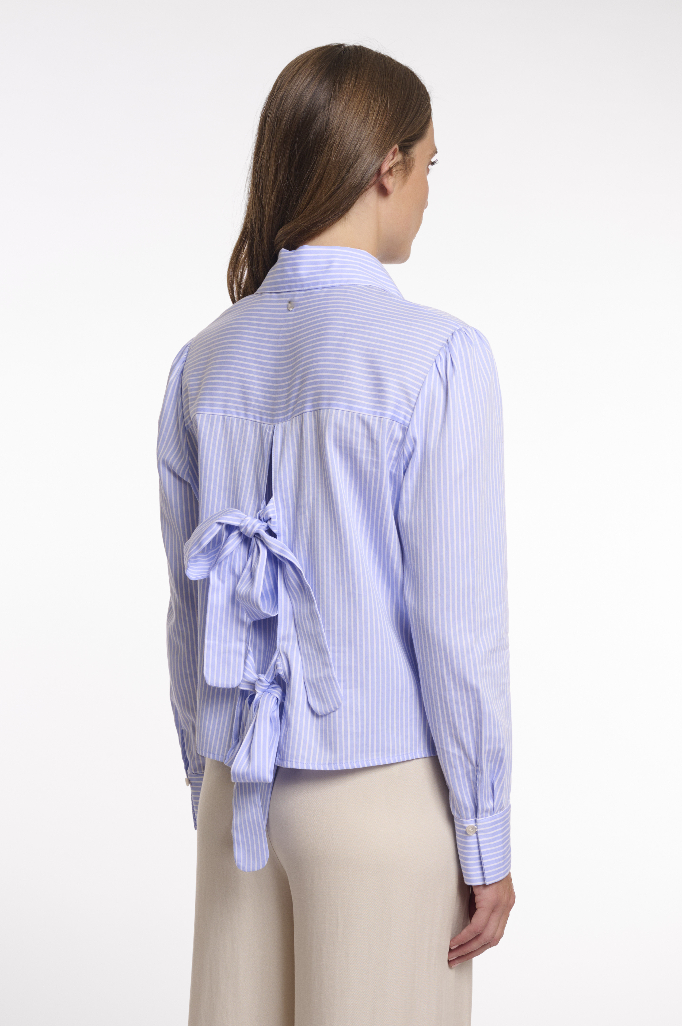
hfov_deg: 21.9
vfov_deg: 32.4
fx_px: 1764
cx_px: 341
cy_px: 513
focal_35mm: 62
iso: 125
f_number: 8
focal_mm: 62
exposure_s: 1/160
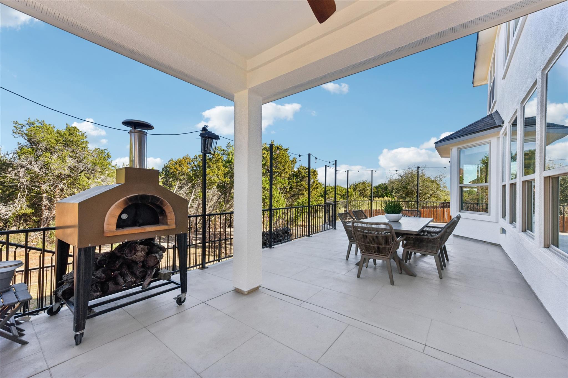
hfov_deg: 104.3
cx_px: 284
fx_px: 221
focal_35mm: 14
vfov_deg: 81.2
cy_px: 189
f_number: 8
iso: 400
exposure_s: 1/500
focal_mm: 14
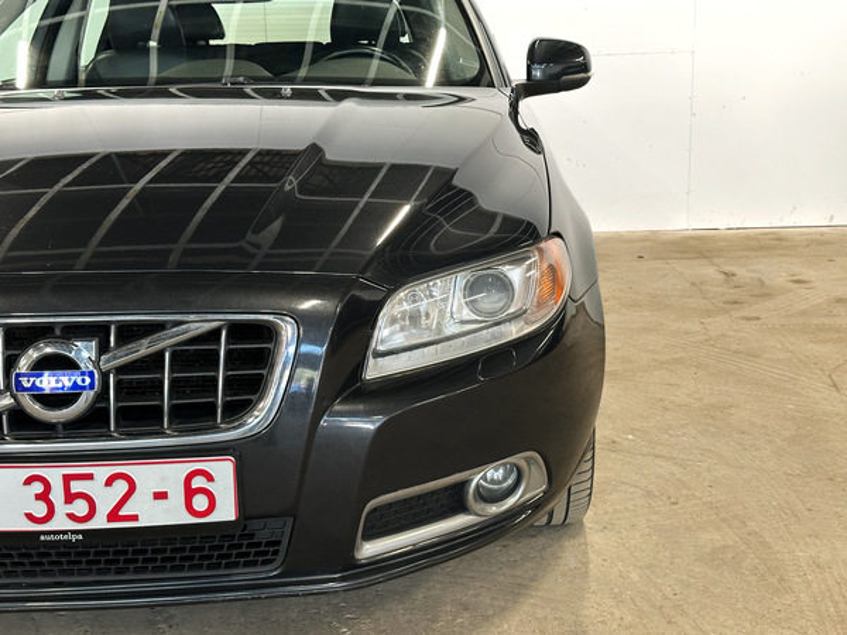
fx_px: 1174
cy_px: 318
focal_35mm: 48
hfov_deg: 39.7
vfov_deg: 30.3
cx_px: 424
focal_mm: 6.86
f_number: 1.8
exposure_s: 1/50
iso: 160
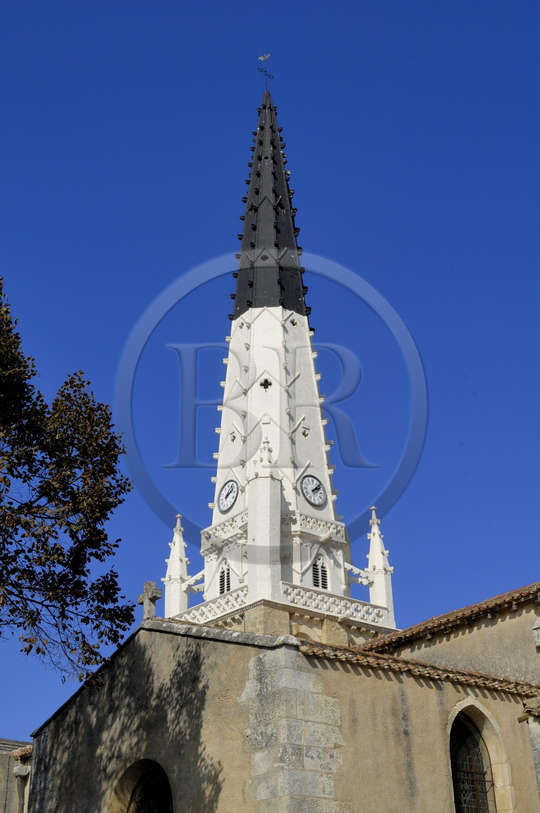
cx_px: 270
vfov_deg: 46.5
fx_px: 948
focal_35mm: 42
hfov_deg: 31.8
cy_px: 406
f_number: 15
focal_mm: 28
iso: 100
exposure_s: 1/160
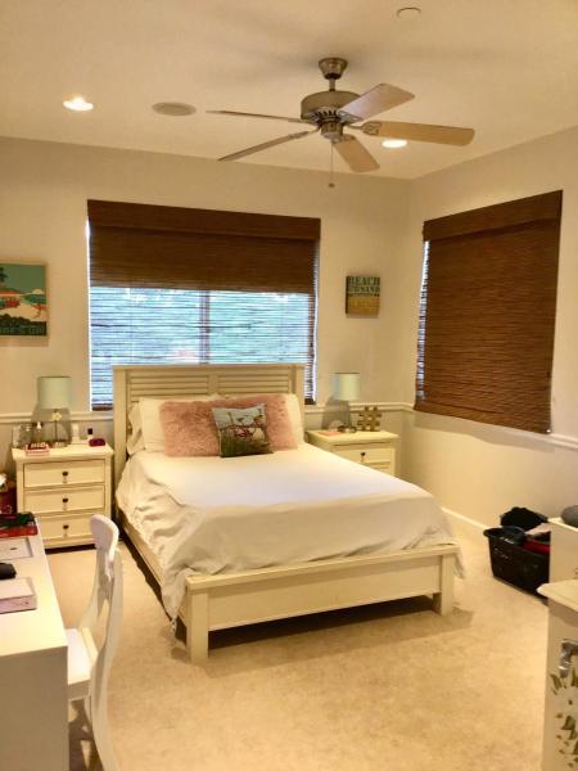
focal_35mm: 31
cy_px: 386
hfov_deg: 45.4
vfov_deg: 58.4
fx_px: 690
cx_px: 289
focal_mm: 3.3
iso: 100
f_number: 2.4
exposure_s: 1/30
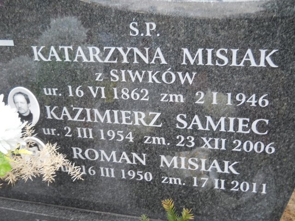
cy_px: 110
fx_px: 349
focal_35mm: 41
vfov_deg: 35.1
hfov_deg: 45.8
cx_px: 148
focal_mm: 6.72
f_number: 3.1
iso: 160
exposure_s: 1/30
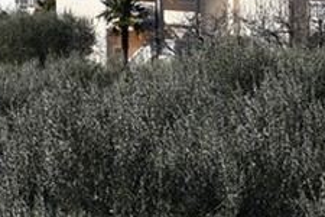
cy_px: -16
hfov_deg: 7.6
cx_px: 142
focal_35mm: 270
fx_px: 2437
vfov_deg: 5.1
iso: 100
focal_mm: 45
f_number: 9
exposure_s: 1/320
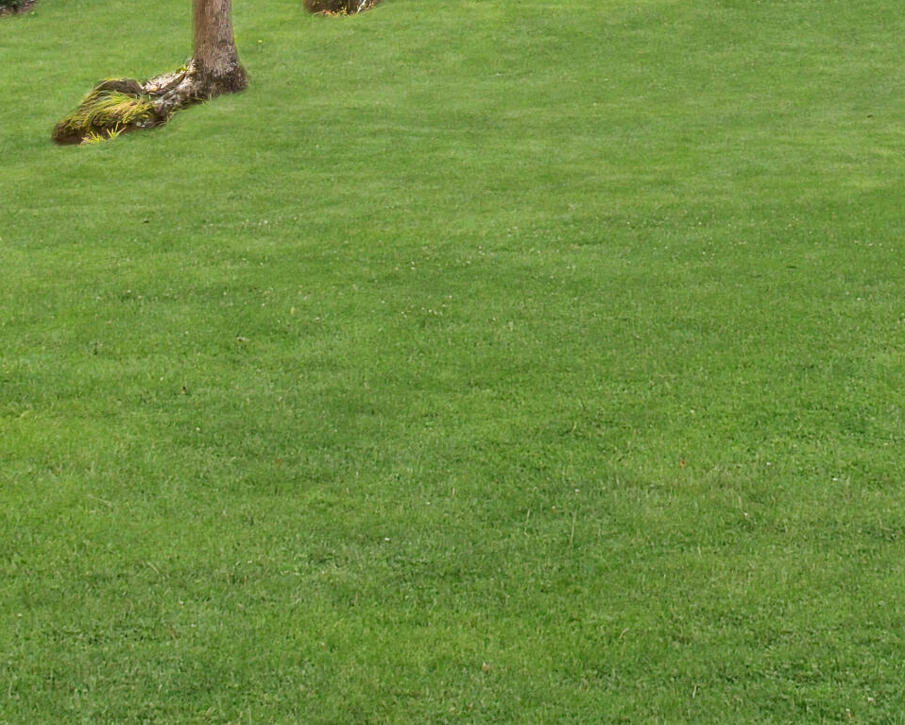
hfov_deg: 38.1
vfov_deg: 29.6
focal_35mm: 47
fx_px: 1259
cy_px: -29
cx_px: 721
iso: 200
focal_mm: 16
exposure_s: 1/6
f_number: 16
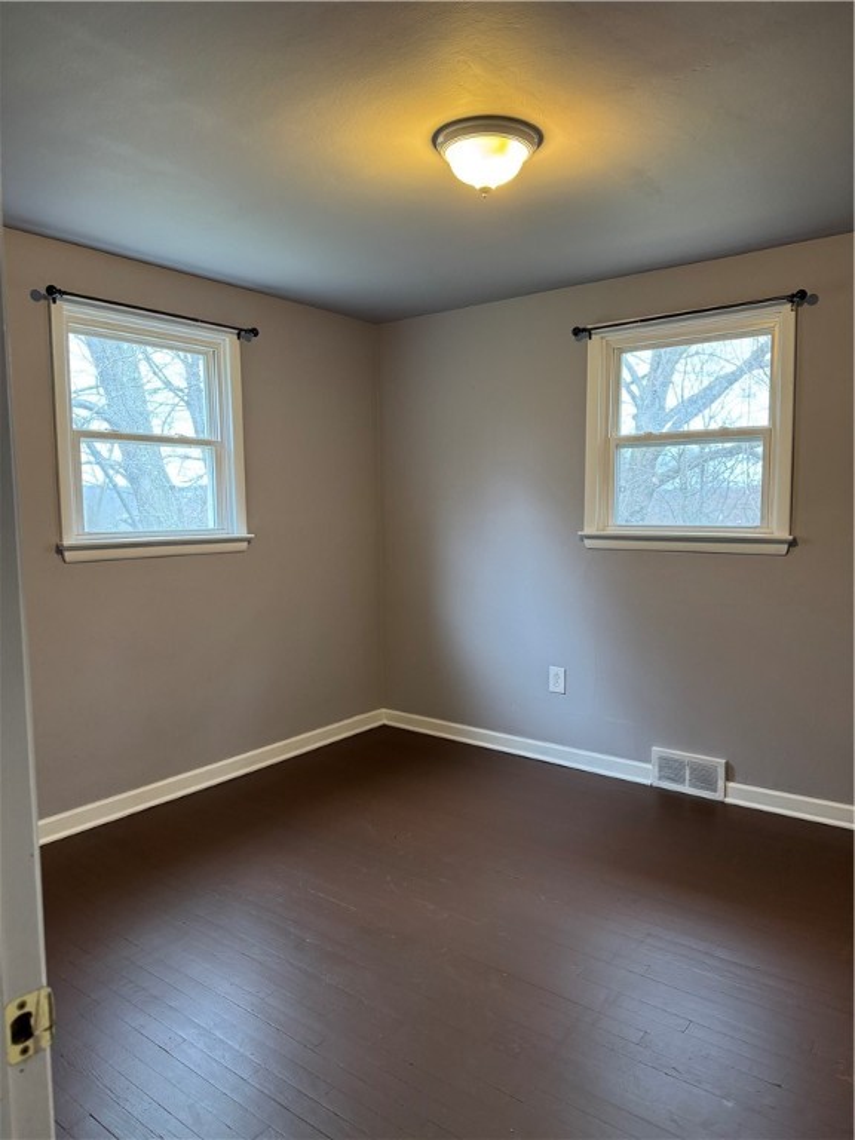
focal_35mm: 24
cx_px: 428
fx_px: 790
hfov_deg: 56.8
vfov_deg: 71.6
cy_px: 570
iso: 250
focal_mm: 6.76
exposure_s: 1/60
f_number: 1.78
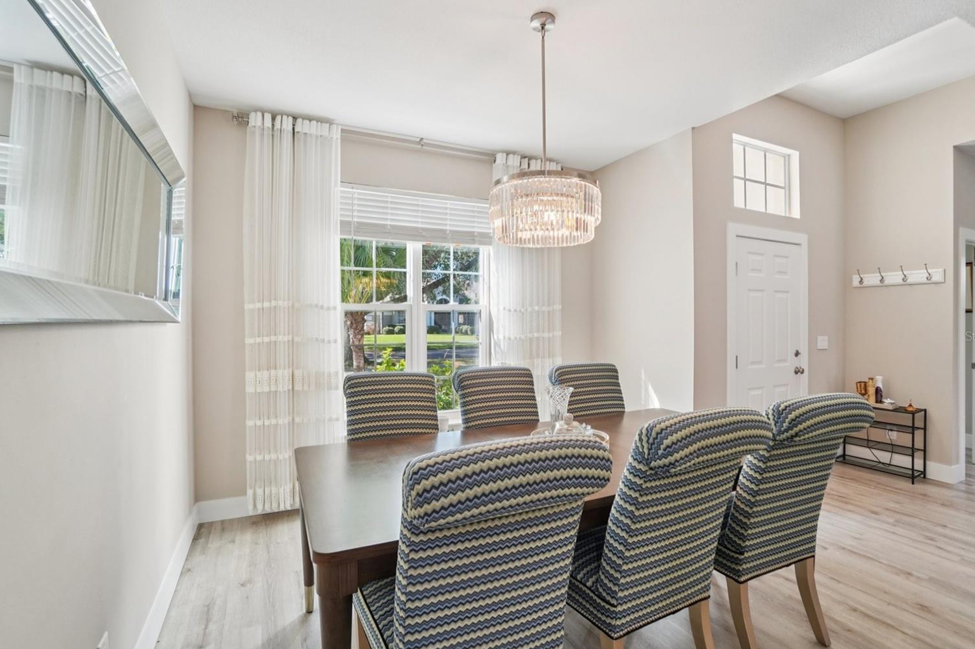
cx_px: 503
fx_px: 433
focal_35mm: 16
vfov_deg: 73.7
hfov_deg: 96.7
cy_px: 336
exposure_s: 1/30
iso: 100
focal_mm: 10
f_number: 4.5
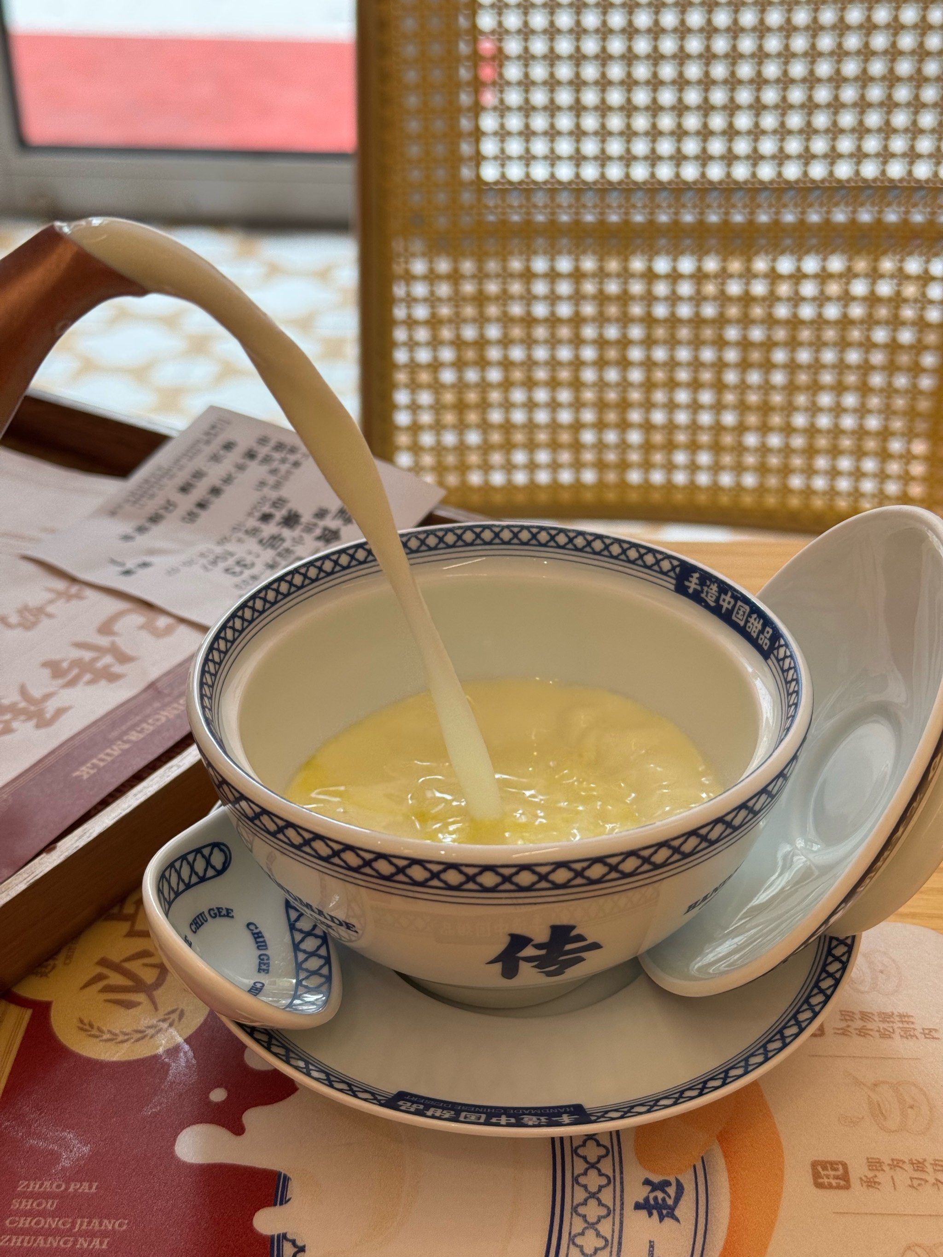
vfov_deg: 39.7
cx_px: 472
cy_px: 628
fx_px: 1743
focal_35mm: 48
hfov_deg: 30.3
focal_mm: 6.76
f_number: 1.78
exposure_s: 1/121
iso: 50
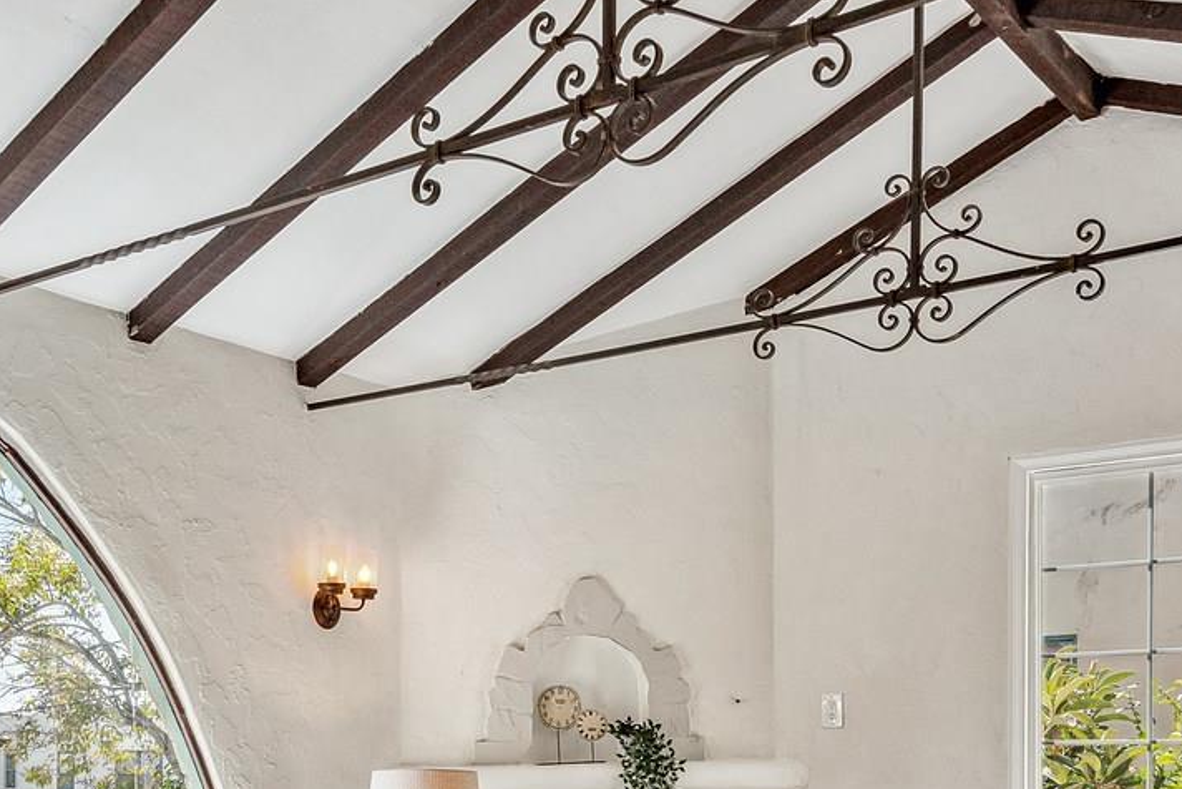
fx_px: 1511
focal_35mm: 46
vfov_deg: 27.7
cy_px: 775
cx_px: 463
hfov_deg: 42.5
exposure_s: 1/80
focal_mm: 16
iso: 320
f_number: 11
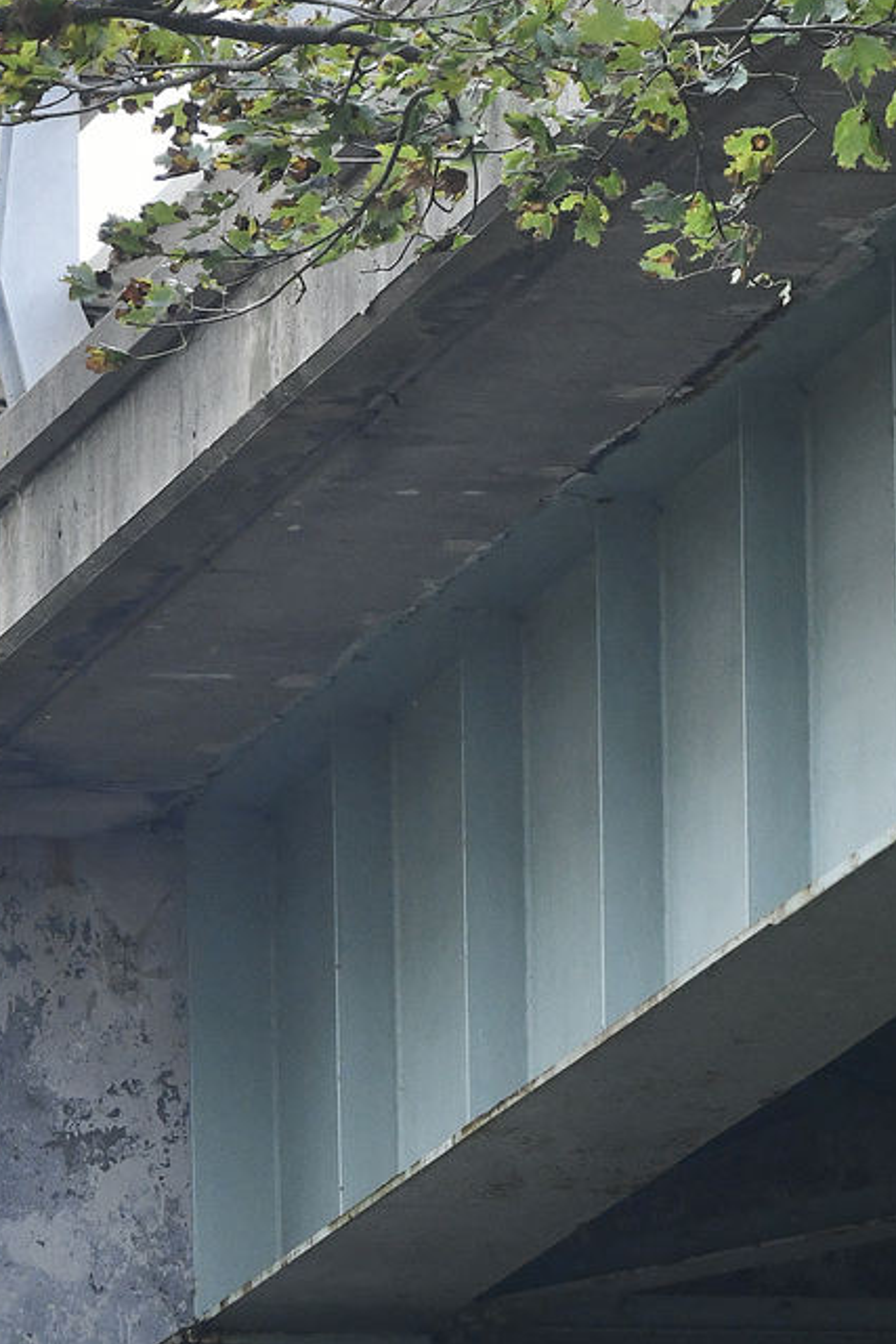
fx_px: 15745
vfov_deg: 4.9
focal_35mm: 422
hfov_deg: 3.3
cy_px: 1947
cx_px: 31
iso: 1600
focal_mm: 120
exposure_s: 1/400
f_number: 10
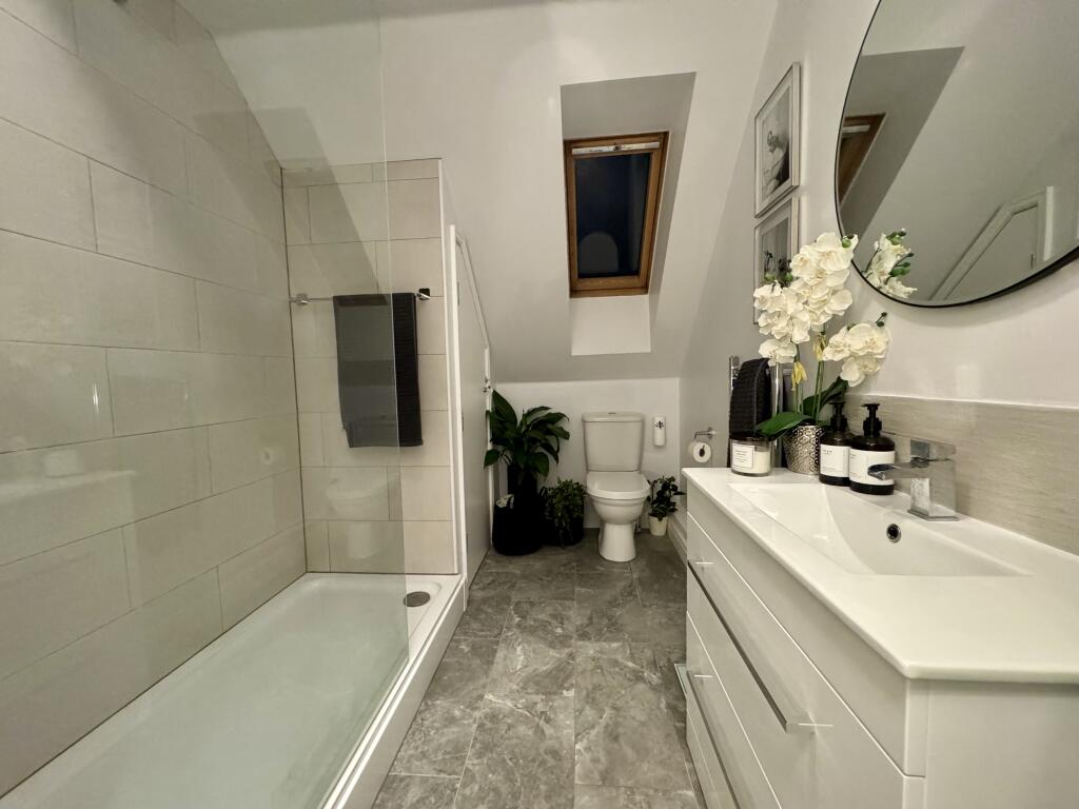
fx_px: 436
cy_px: 404
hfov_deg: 102.1
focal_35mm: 14
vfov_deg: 85.7
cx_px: 540
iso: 1250
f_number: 2.2
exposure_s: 1/59
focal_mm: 2.22
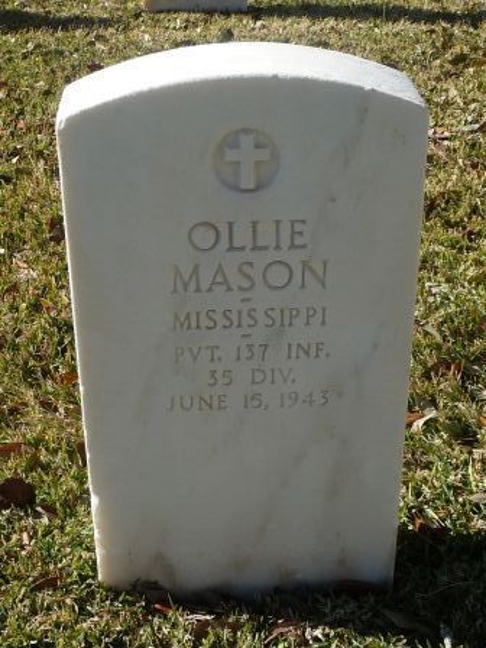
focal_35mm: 57
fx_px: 1067
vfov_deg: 33.8
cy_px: 324
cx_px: 243
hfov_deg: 25.7
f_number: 3.6
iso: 100
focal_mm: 5.6
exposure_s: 1/800
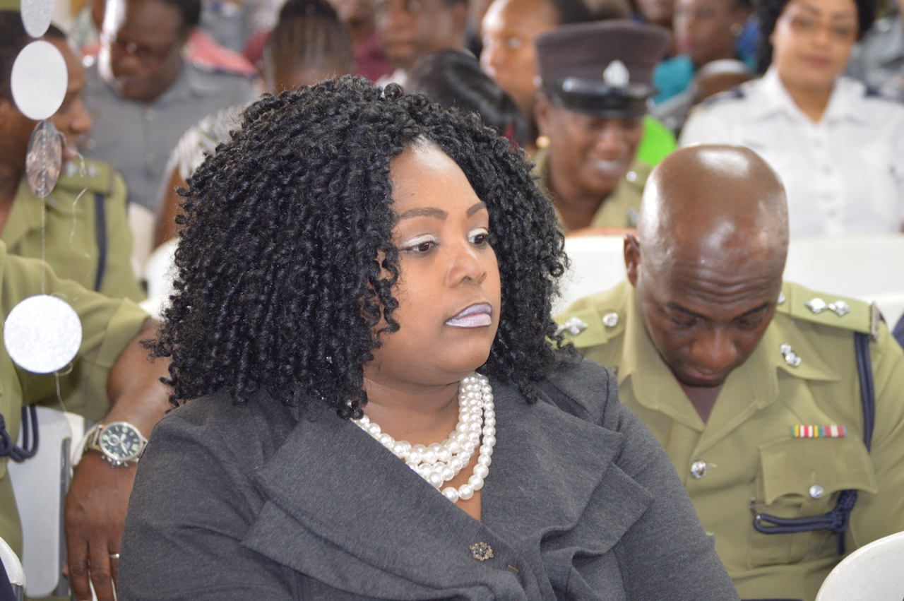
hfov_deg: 17.5
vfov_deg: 11.7
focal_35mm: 117
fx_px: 2935
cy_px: 300
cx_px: 452
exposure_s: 1/60
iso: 1800
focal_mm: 78
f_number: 4.5
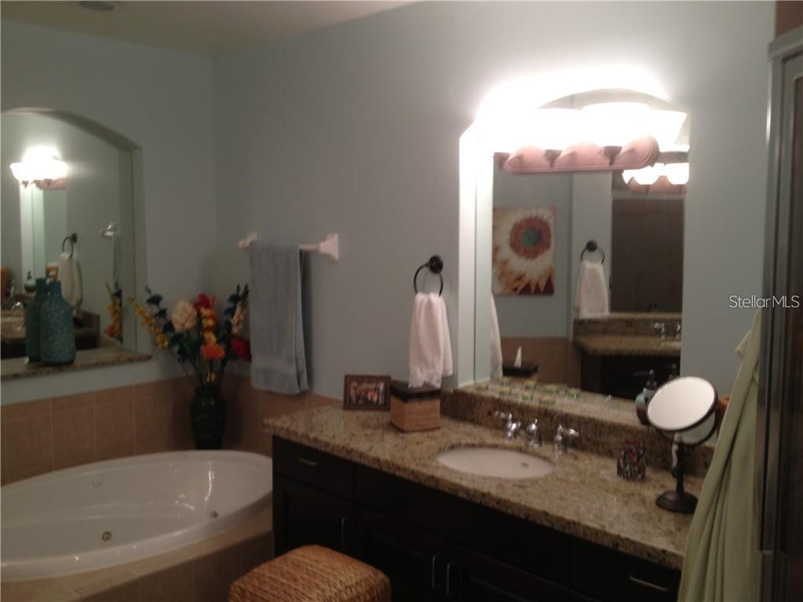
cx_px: 402
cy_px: 301
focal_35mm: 35
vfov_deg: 40.7
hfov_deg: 52.6
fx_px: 812
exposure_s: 1/20
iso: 50
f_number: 2.4
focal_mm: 4.28
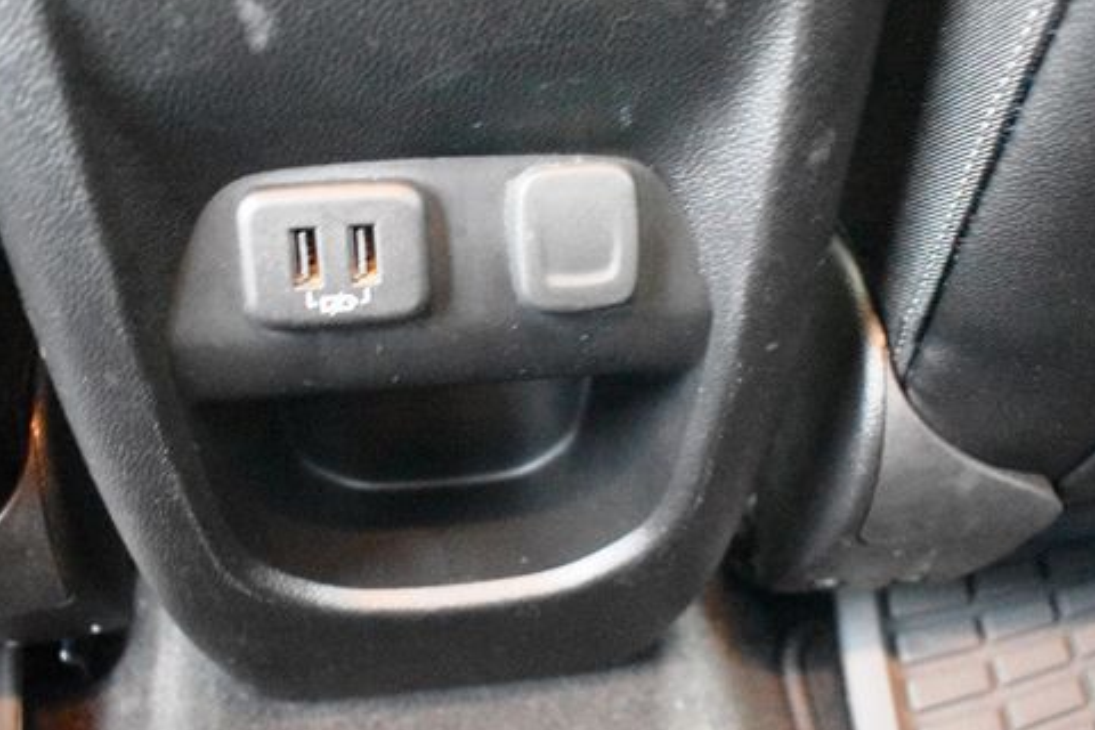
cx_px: 559
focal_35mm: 36
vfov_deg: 36.8
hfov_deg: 53.1
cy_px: 396
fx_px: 1095
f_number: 3.5
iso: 12800
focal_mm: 18
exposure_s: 1/30
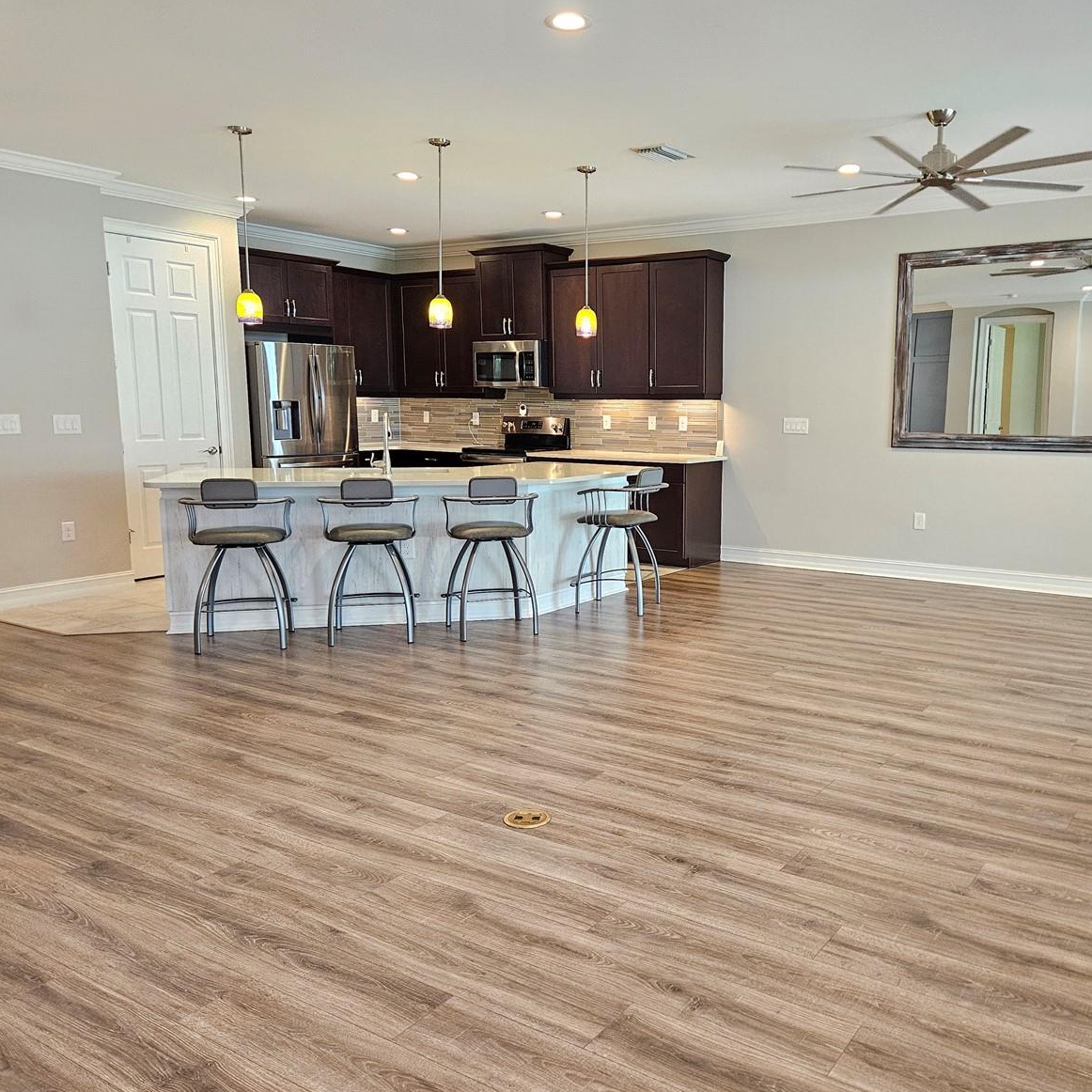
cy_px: 552
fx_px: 999
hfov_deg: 56.6
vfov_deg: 57.3
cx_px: 688
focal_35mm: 28
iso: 800
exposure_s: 1/120
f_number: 1.8
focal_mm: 5.4
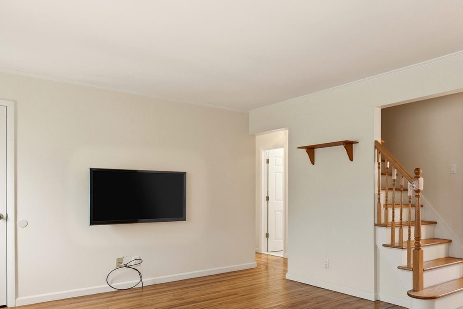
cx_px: 355
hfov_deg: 59.8
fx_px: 373
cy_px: 195
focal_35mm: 29
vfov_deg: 44.6
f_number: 9
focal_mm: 16
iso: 250
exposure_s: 1/10
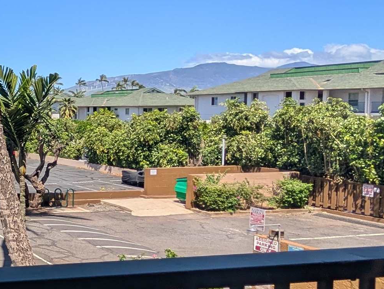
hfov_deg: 30.9
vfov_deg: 38.7
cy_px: 128
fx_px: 411
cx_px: -171
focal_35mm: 37
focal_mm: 2.02
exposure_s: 1/2252
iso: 54
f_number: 1.7
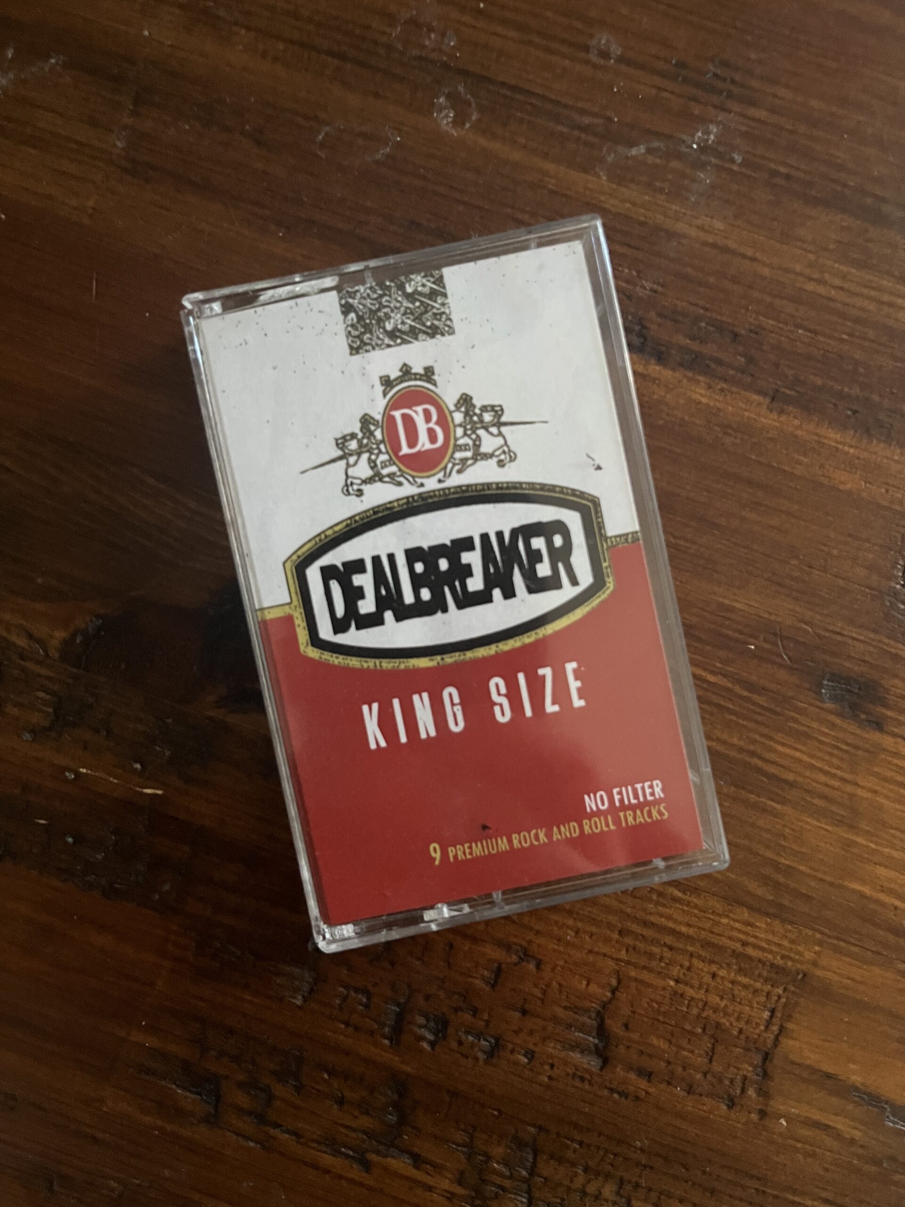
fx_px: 906
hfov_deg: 53.1
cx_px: 452
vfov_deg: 67.3
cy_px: 604
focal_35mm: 26
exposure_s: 1/40
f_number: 1.6
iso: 640
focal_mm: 5.1
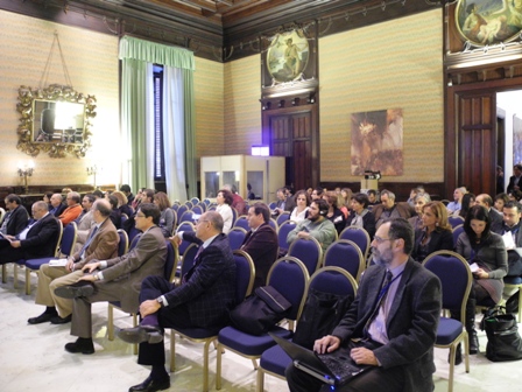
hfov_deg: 63.4
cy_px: 196
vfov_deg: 49.7
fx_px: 422
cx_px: 261
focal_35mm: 28
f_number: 2.8
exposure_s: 1/7.2
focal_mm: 6
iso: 400
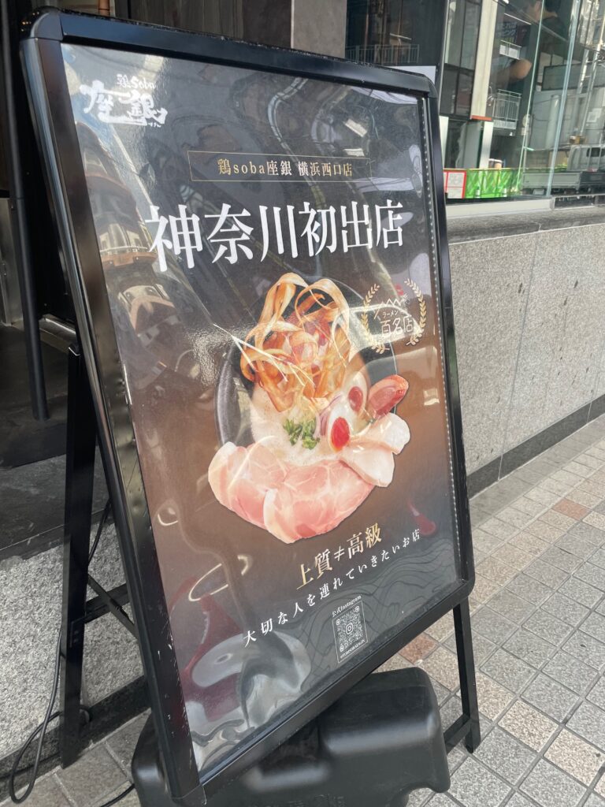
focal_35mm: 26
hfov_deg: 53.1
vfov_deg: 67.3
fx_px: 606
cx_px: 302
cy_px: 404
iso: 32
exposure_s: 1/435
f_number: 1.6
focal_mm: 4.2
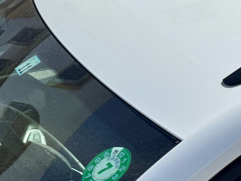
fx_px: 585
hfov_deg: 18.7
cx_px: 417
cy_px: 64
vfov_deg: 17.5
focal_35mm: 84
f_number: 1.78
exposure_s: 1/4608
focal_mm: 6.76
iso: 80
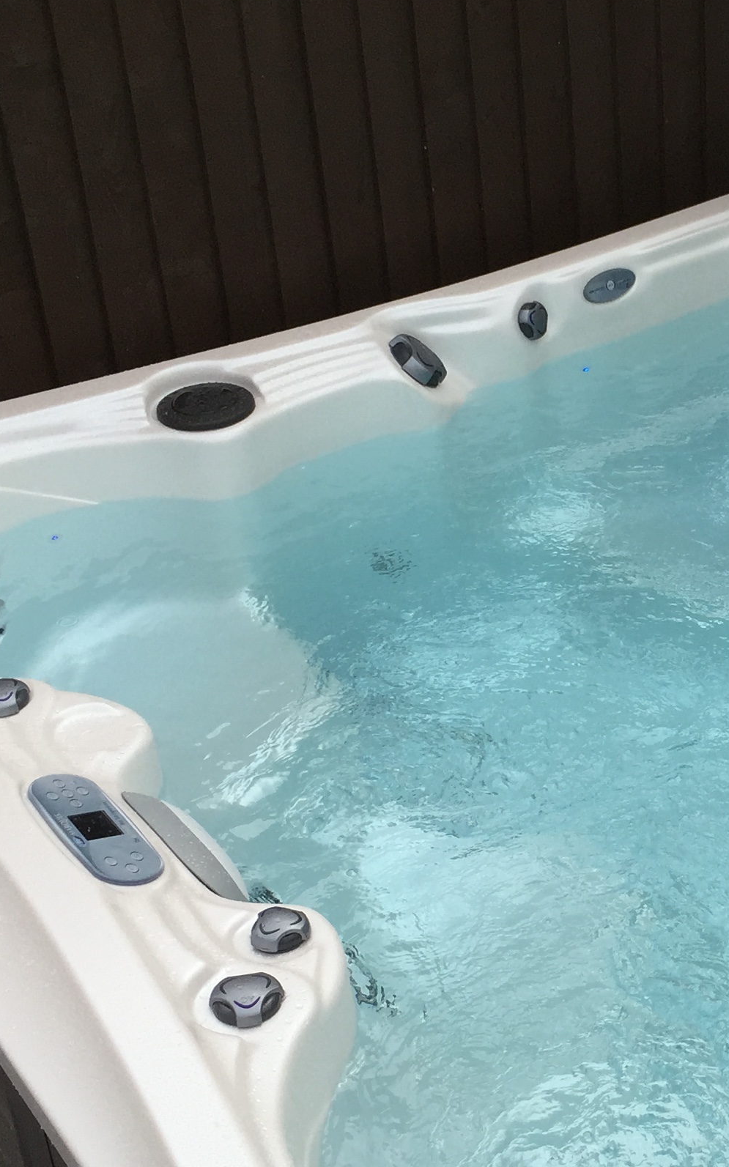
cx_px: 747
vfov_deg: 32.4
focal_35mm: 63
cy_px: 698
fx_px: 2004
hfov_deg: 19.9
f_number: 2.2
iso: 32
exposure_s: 1/2475
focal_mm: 4.15
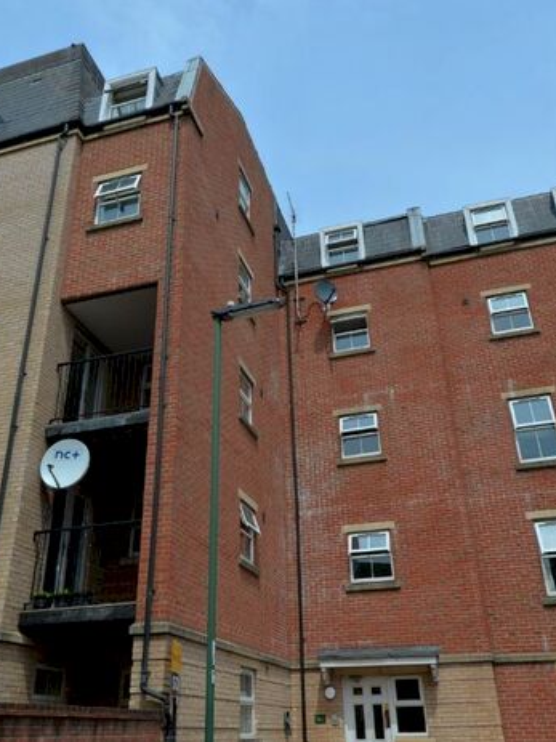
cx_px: 256
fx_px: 686
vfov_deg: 56.8
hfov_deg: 44.1
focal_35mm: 32
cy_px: 370
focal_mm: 22
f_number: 9
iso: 100
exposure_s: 1/320
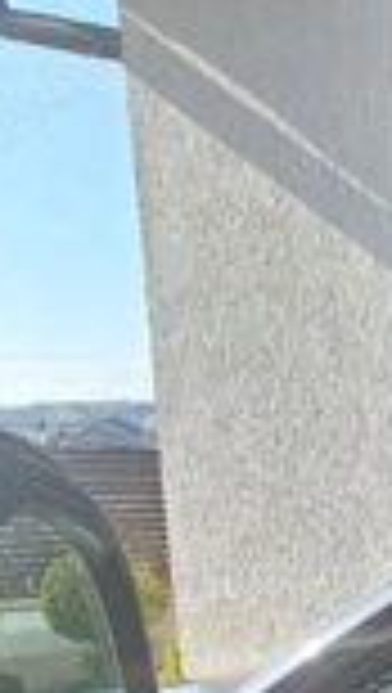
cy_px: 882
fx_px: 1197
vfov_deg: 27.4
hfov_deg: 17.9
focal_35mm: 65
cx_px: 442
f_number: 1.8
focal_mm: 5.54
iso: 40
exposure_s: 1/1250
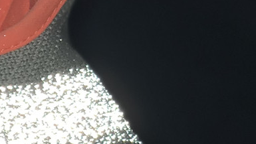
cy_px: -79
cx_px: -279
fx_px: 2008
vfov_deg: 4.1
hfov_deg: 7.0
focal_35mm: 296
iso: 16
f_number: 2.4
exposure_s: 1/45
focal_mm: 6
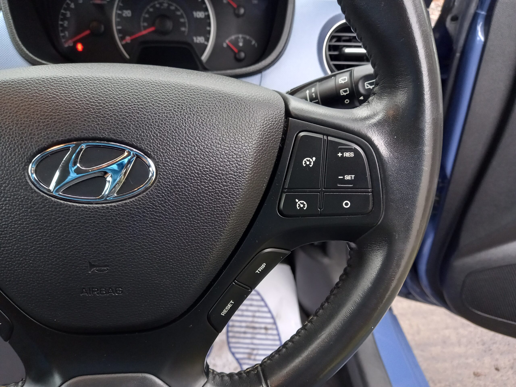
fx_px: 373
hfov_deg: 69.4
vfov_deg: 54.9
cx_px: 258
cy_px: 194
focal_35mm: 25
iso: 320
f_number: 2
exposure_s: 1/24
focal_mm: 4.6
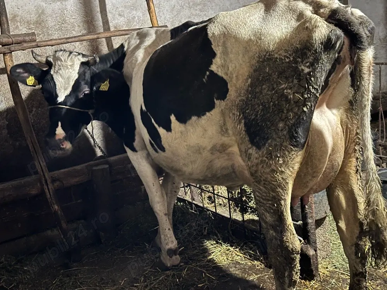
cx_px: 194
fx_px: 537
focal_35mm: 48
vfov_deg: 30.3
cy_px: 145
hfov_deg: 39.7
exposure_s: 1/9
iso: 500
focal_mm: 6.86
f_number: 1.78
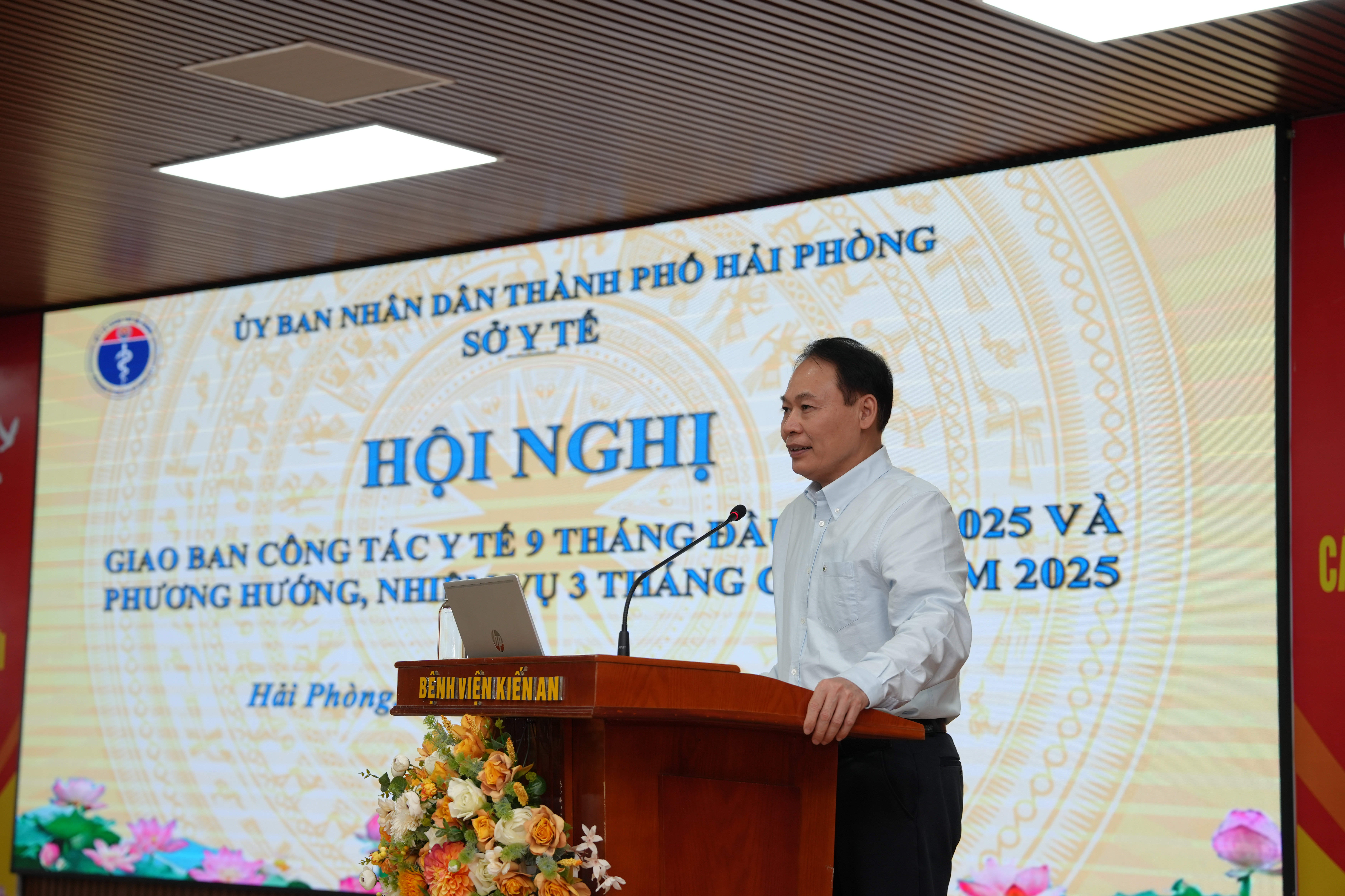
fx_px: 2615
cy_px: 448
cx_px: 672
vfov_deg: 19.5
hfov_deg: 28.8
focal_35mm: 70
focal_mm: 70
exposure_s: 1/160
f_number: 4
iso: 640
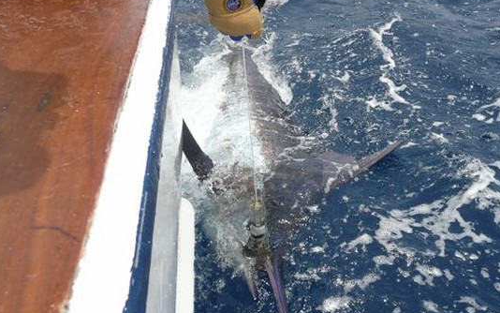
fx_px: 477
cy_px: 192
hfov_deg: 55.1
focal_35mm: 35
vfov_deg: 36.1
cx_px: 289
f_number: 3.3
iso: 100
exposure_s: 1/640
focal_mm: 4.6
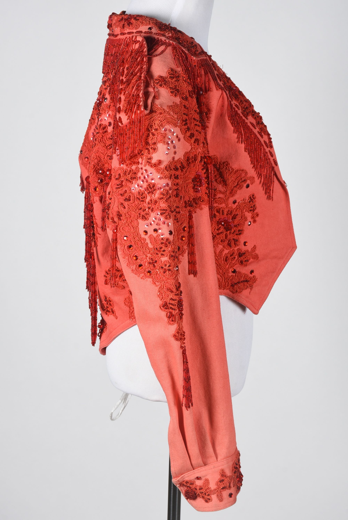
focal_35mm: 90
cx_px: 174
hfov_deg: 15.2
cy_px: 260
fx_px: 1302
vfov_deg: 22.6
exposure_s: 1/125
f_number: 11
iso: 200
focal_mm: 60
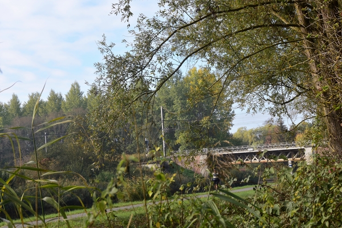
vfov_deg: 16.3
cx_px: 171
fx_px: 798
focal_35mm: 84
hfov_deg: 24.2
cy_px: 114
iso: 200
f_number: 11
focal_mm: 56
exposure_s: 1/125
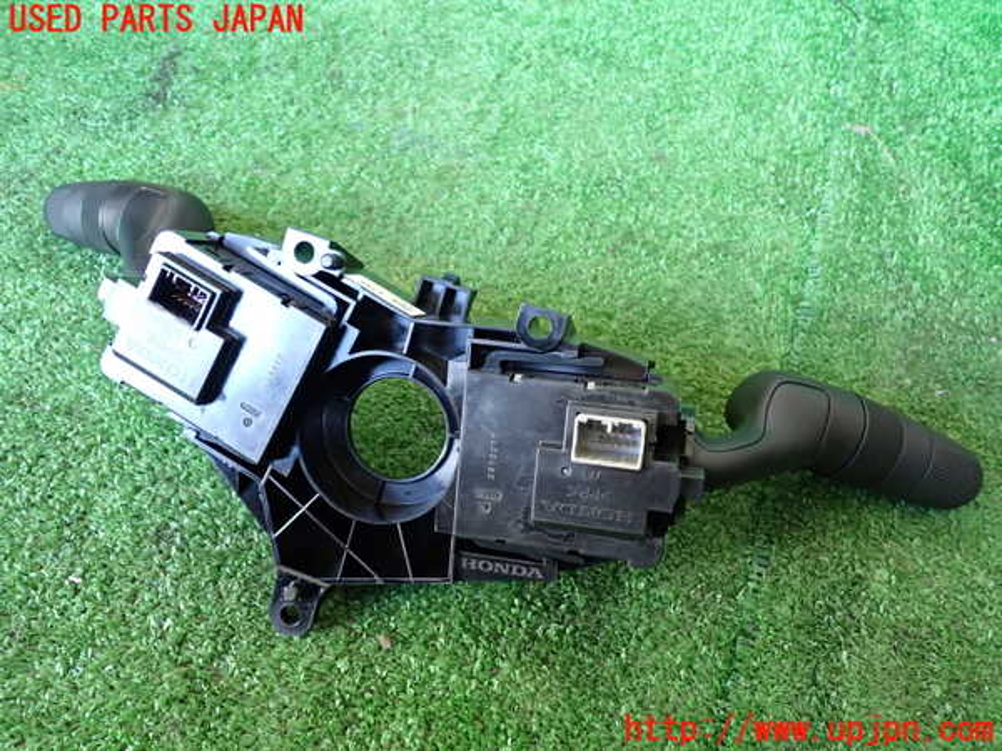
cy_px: 376
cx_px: 501
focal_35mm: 30
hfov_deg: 60.0
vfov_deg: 46.8
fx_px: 868
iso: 400
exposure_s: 1/30
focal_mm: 5.4
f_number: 2.3
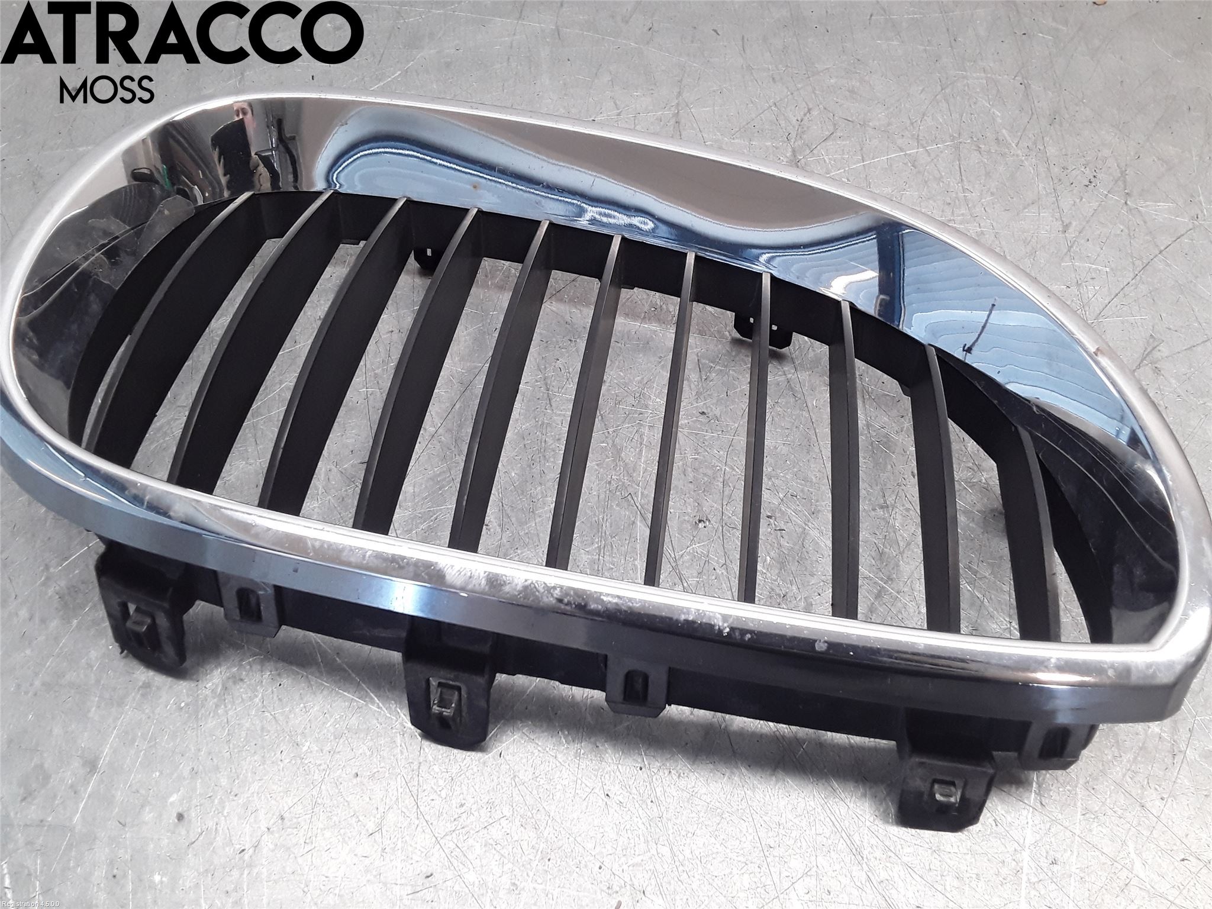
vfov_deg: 49.7
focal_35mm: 28
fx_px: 980
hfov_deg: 63.4
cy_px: 454
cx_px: 606
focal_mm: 2.91
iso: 100
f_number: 1.9
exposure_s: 1/109
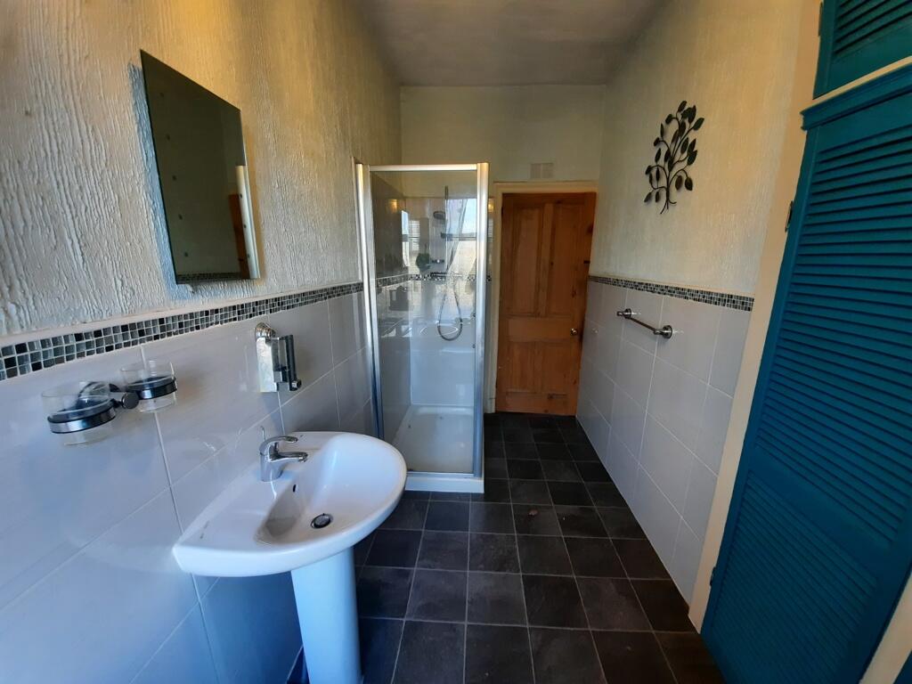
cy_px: 342
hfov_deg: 106.2
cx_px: 456
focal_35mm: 13
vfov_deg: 89.9
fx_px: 343
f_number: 2.2
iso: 200
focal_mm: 1.74
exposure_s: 1/33
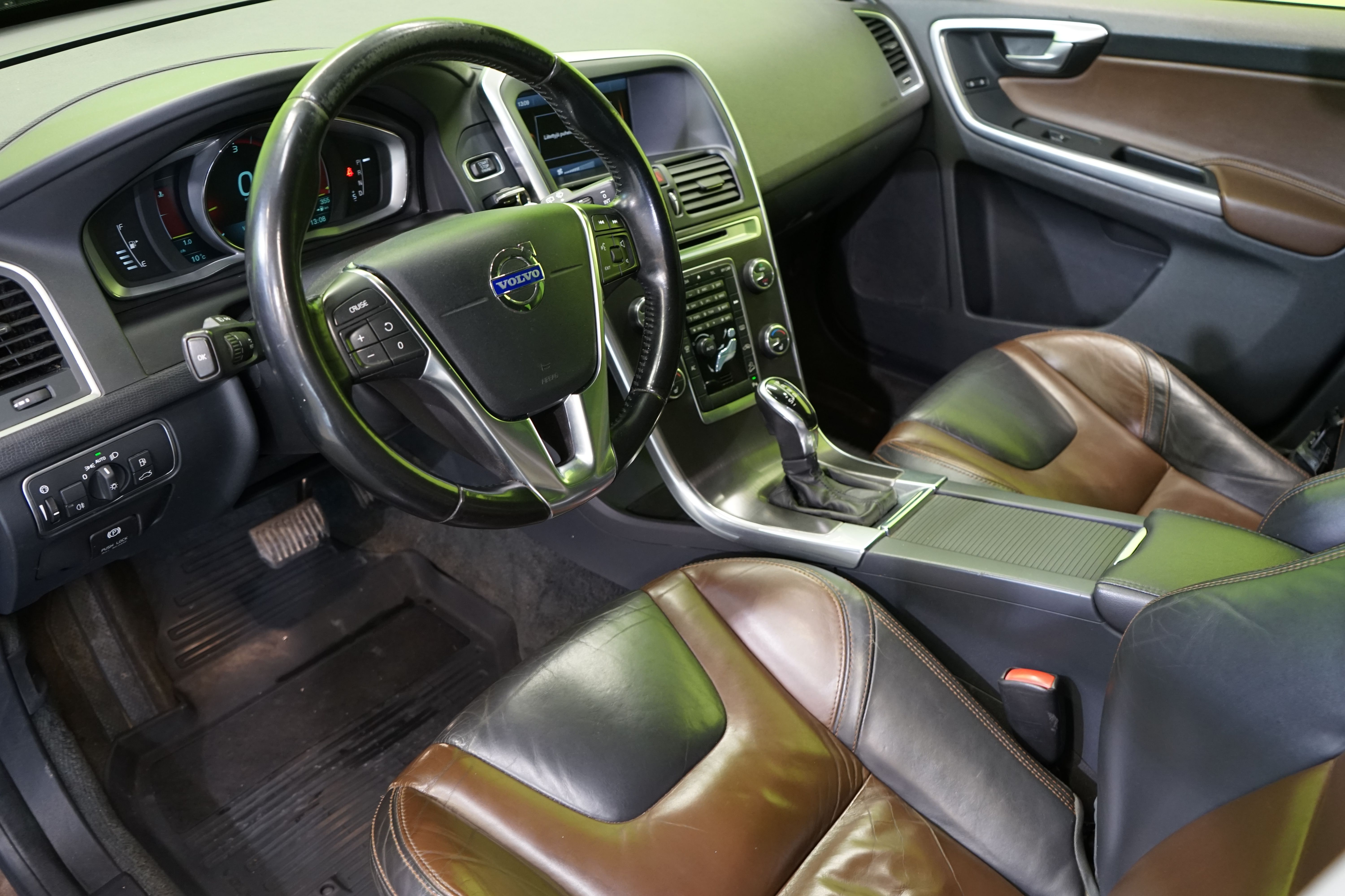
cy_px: 448
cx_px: 672
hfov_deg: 63.7
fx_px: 1083
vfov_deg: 45.0
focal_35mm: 29
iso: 1600
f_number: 5
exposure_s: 1/20
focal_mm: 29
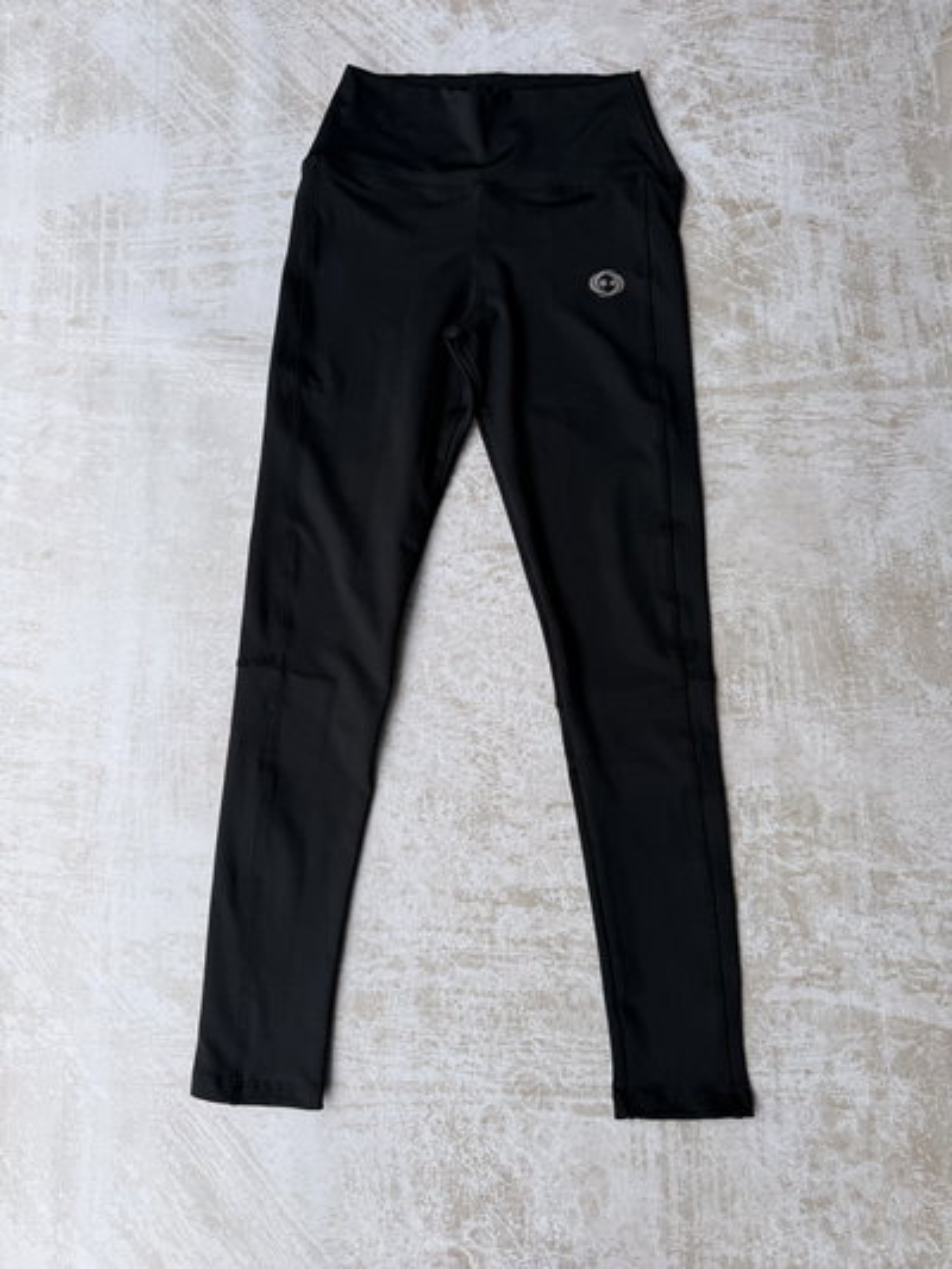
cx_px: 476
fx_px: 880
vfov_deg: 71.6
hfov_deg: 56.8
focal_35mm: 24
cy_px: 634
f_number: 1.78
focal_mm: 6.76
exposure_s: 1/805
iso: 80
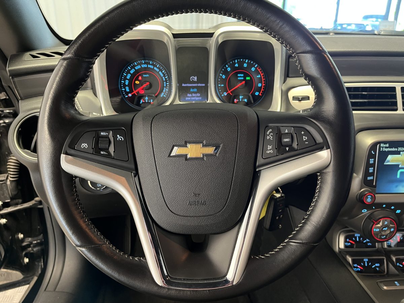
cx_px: 202
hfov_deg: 67.3
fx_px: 303
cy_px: 152
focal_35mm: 26
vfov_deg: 53.1
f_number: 1.6
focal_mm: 5.1
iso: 400
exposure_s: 1/33
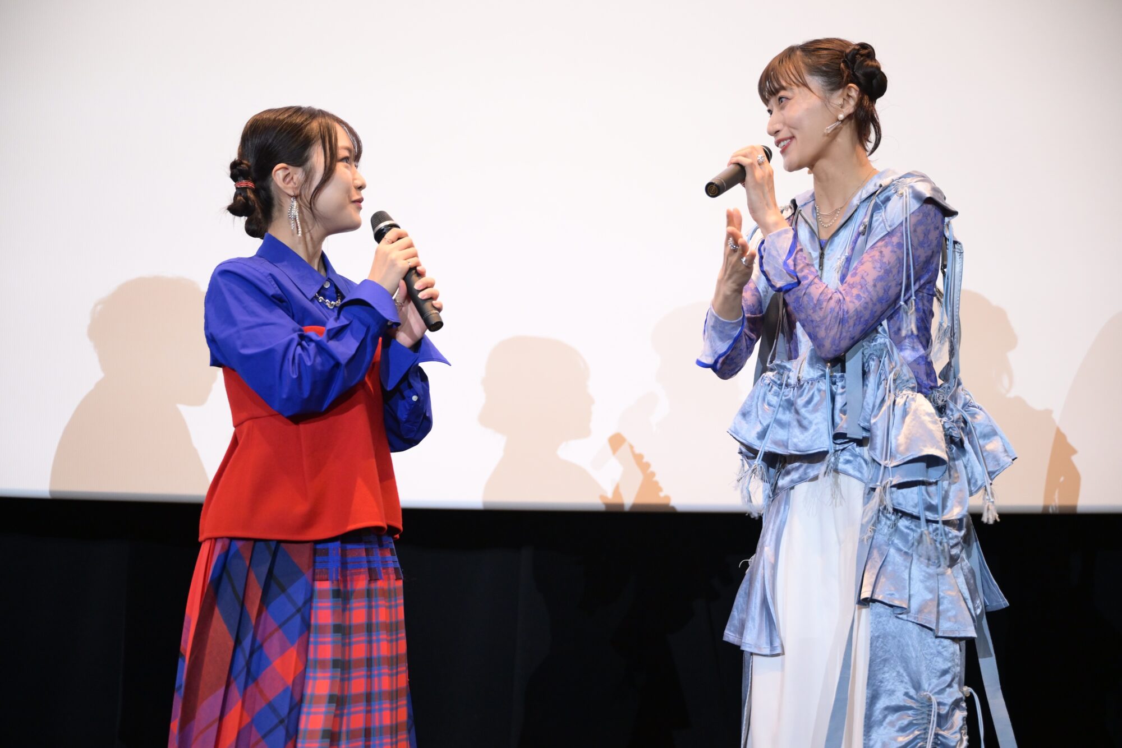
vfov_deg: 22.3
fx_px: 1901
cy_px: 374
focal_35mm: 61
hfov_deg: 32.9
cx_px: 561
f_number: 2.8
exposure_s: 1/125
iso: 2500
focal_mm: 61
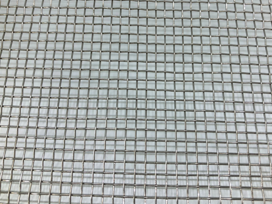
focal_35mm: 36
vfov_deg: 39.4
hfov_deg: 51.2
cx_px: 154
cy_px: 78
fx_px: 283
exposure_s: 1/120
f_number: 1.8
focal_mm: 3.99
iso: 25
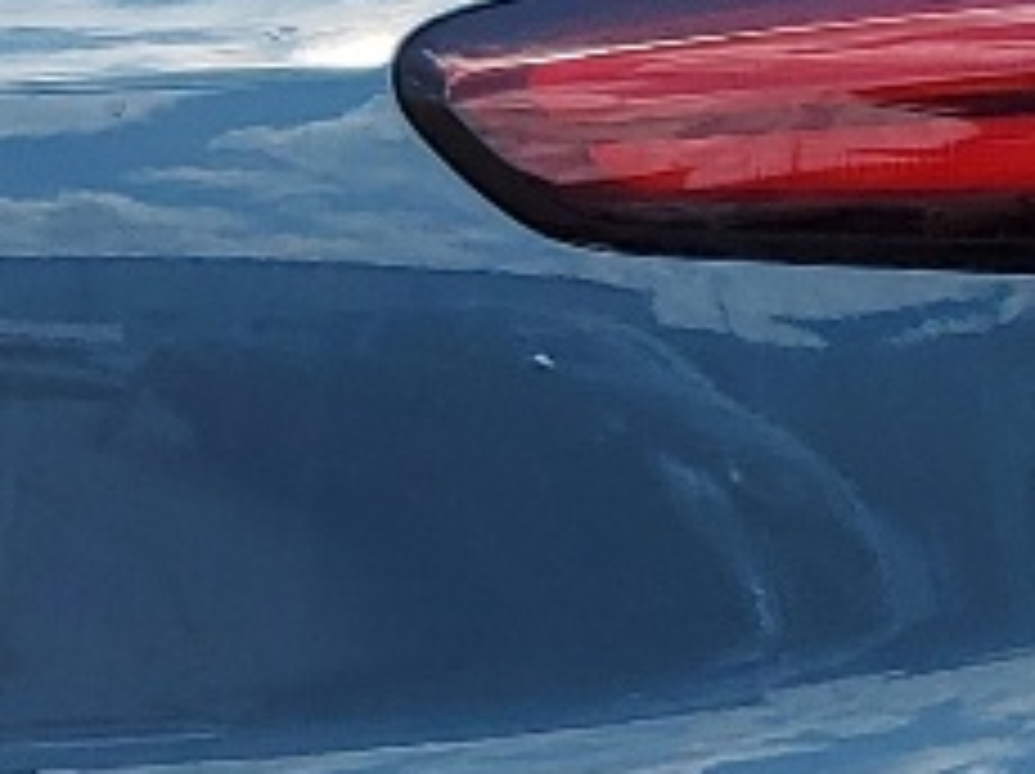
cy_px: 526
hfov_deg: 10.5
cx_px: -648
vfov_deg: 8.2
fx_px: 5406
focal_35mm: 181
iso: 50
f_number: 1.5
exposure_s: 1/2500
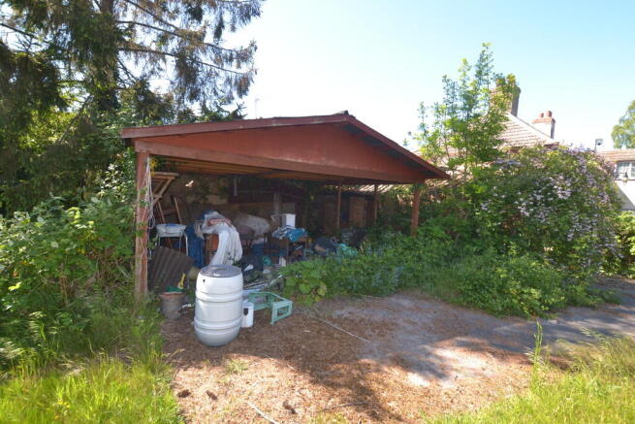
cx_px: 318
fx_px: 265
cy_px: 212
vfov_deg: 77.4
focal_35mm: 15
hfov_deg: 100.4
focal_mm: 10
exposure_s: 1/160
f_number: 7.1
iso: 400
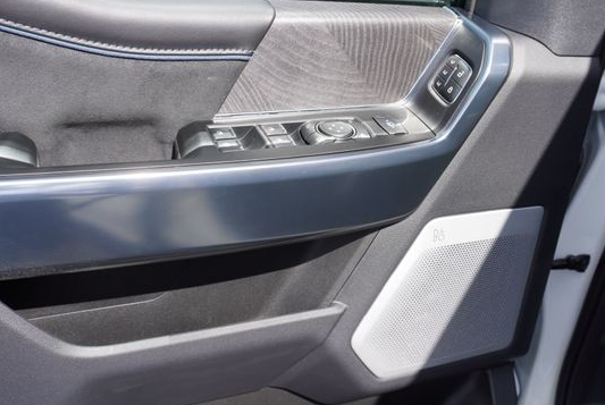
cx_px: 344
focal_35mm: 36
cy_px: 174
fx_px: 606
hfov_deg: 52.9
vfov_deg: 36.9
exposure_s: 1/160
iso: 100
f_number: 6.3
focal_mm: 20
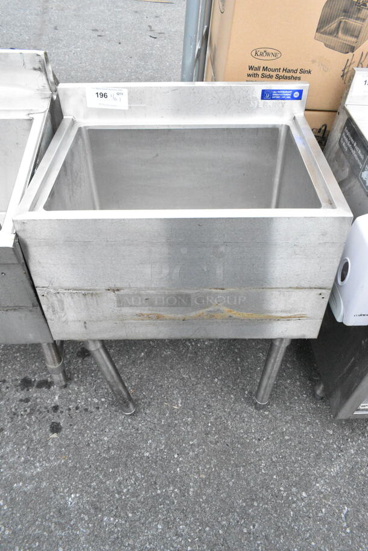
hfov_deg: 48.0
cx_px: 184
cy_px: 276
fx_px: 413
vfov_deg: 67.3
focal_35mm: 27
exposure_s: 1/400
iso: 6400
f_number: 10
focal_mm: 18
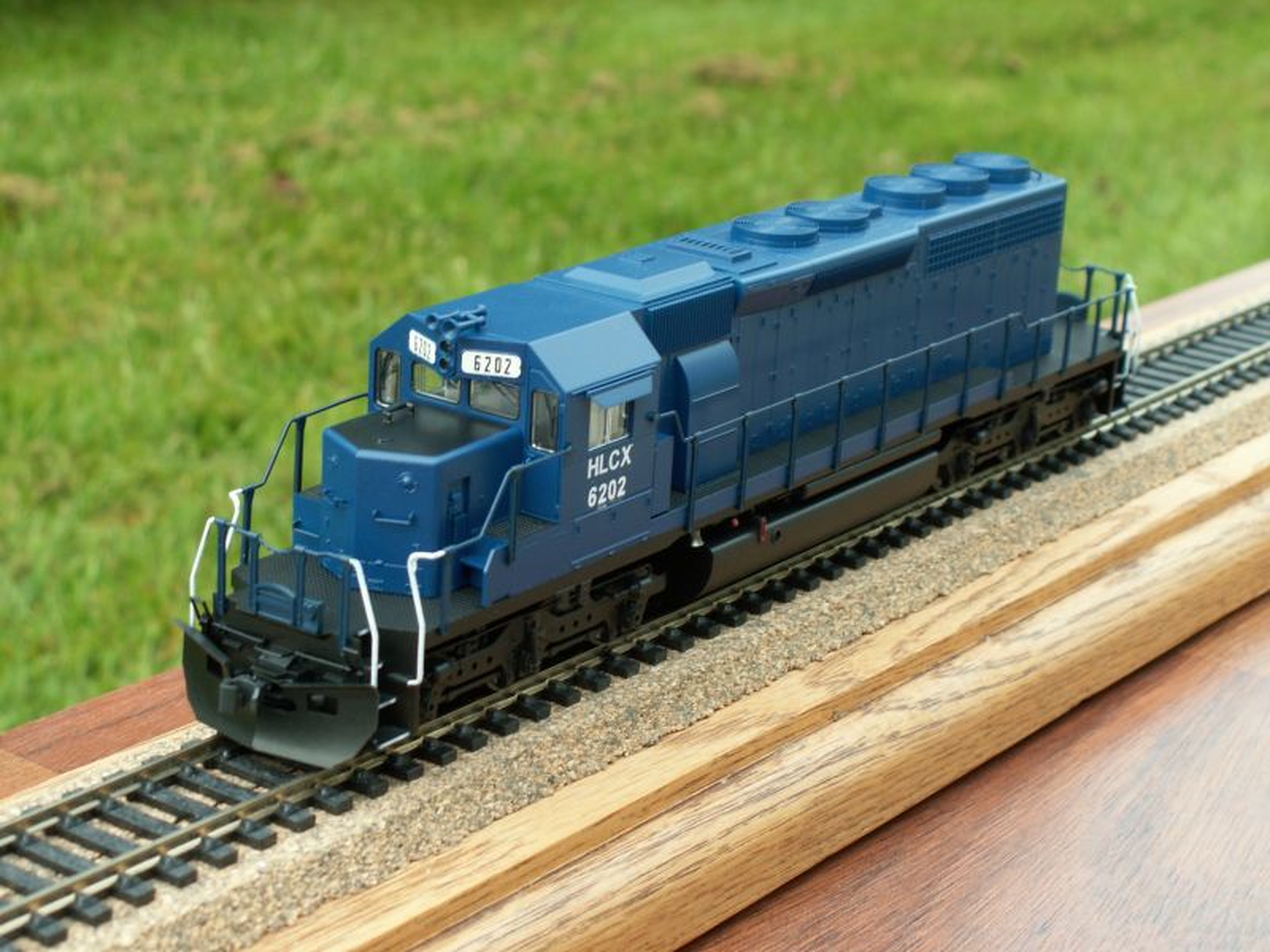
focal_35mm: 75
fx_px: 2752
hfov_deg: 26.0
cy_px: 476
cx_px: 635
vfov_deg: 19.6
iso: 50
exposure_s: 1/50
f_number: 4
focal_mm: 12.53
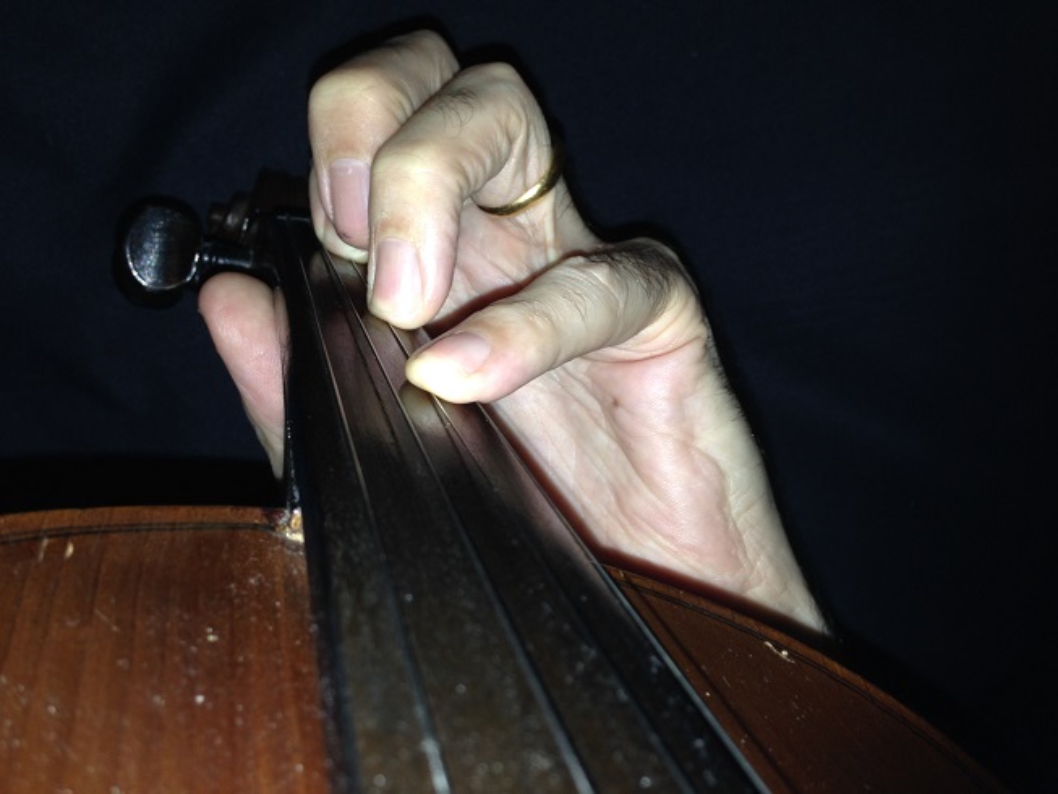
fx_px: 1009
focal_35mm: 33
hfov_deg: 55.3
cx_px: 529
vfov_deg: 43.0
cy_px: 397
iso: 50
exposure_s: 1/40
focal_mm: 4.12
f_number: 2.4
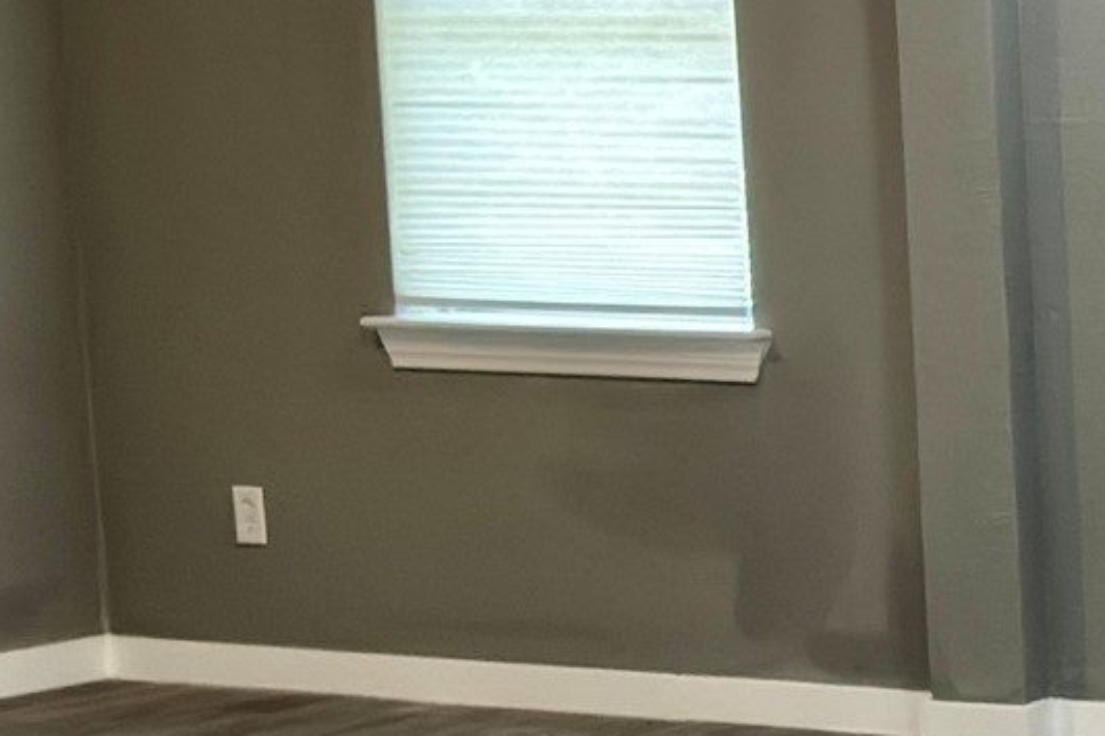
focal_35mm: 140
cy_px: 533
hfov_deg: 13.0
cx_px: 2084
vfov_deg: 9.8
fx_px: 4296
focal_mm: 6.76
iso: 160
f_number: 1.78
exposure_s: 1/120
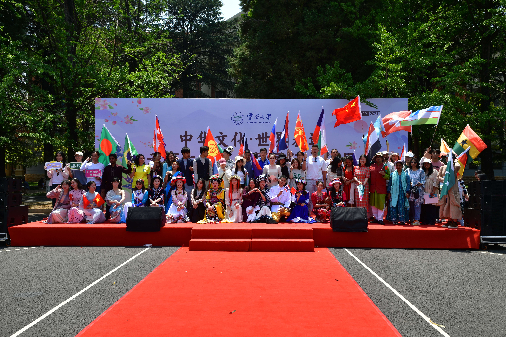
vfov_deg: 41.1
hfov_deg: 58.7
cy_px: 168
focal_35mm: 32
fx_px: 450
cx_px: 253
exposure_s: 1/160
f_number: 10
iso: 100
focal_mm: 32
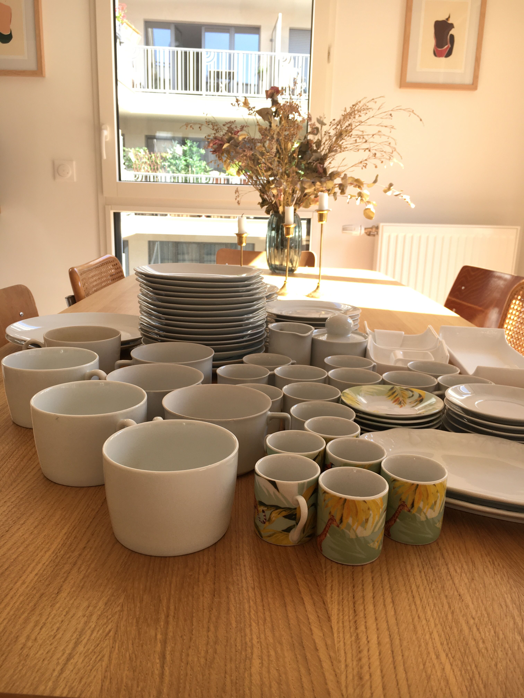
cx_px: 262
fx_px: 585
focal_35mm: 29
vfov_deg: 61.7
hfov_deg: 48.2
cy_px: 349
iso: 25
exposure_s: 1/100
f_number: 2.2
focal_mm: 4.15
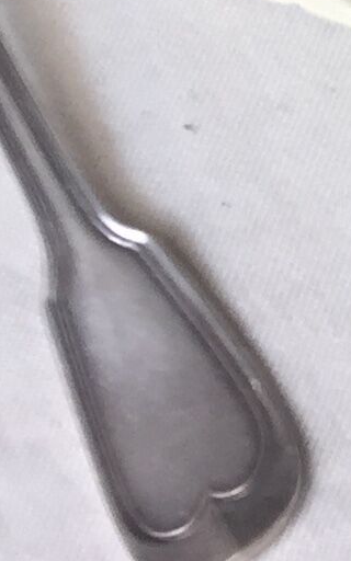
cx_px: 1024
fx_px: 3000
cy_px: -770
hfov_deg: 6.2
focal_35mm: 196
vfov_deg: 9.5
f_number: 2.2
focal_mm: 4.15
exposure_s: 1/50
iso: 40
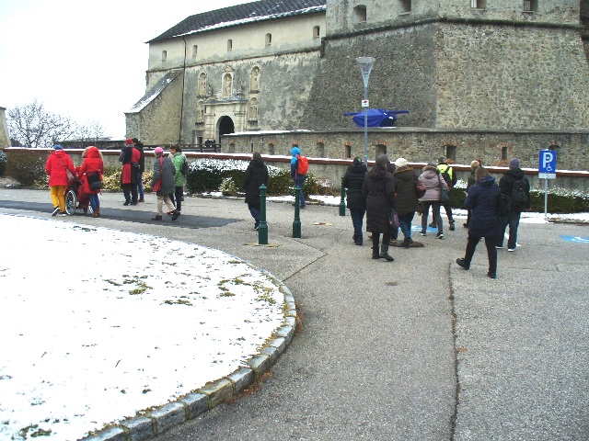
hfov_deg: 50.1
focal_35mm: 37
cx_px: 294
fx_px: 630
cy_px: 220
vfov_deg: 38.7
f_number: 5.6
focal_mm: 6.1
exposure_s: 1/160
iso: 80
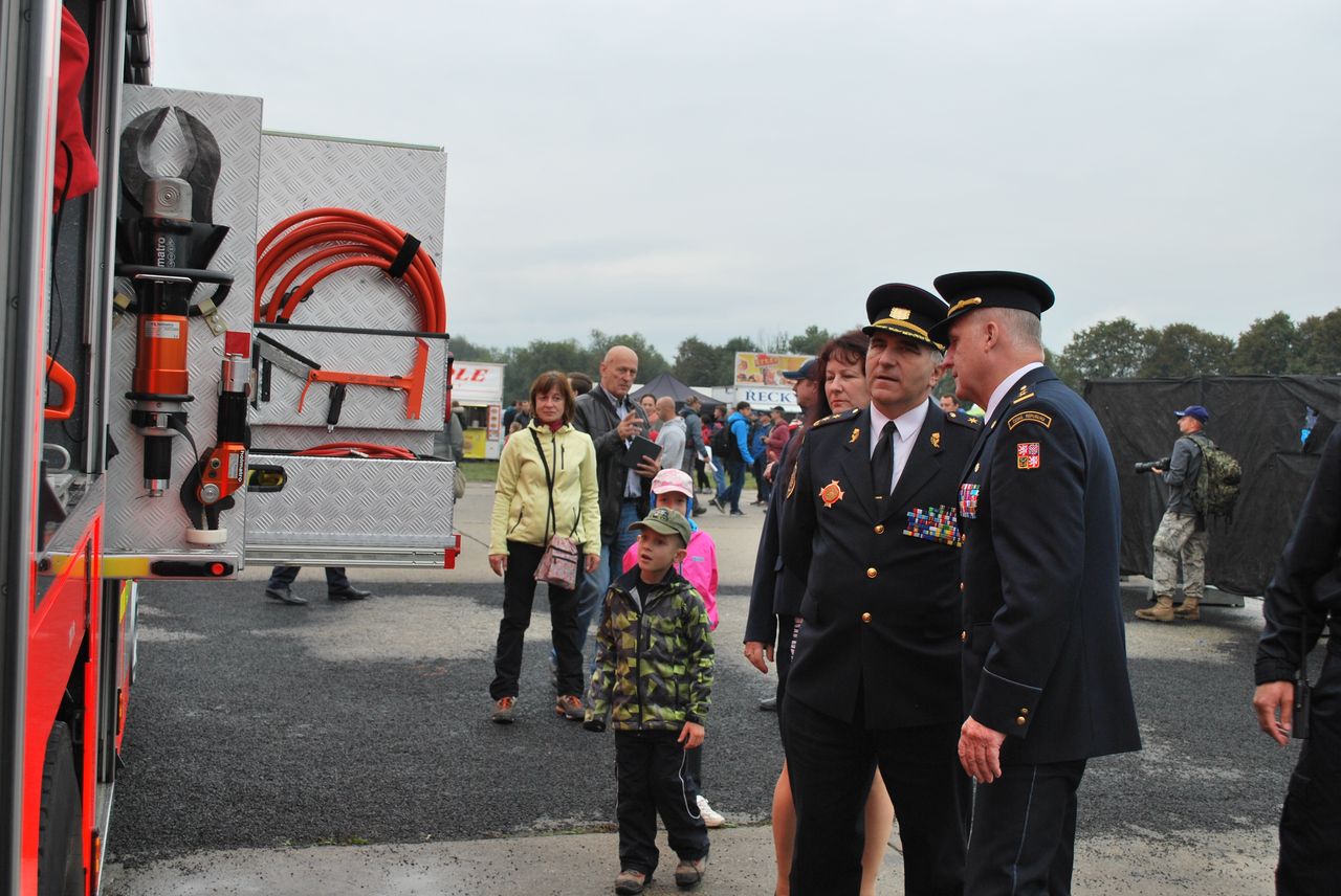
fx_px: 1454
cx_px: 670
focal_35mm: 39
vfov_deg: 34.3
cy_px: 448
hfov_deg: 49.5
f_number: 5.6
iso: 180
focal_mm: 26
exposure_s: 1/125
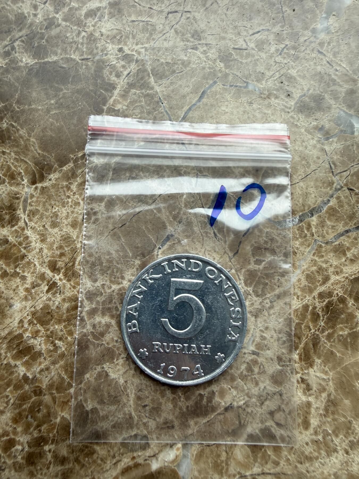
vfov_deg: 71.6
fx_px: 332
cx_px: 180
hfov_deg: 56.8
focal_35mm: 24
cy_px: 240
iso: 50
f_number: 2.2
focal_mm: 2.22
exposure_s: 1/99
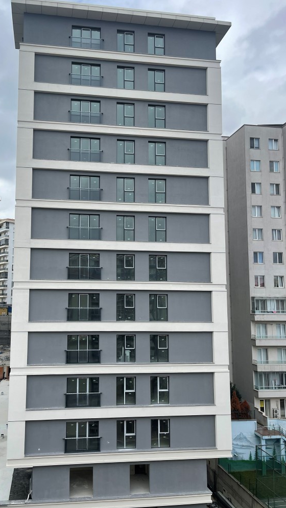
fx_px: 378
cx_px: 100
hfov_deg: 41.0
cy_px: 253
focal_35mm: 28
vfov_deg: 67.9
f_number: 1.6
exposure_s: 1/1946
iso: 32
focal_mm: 5.1
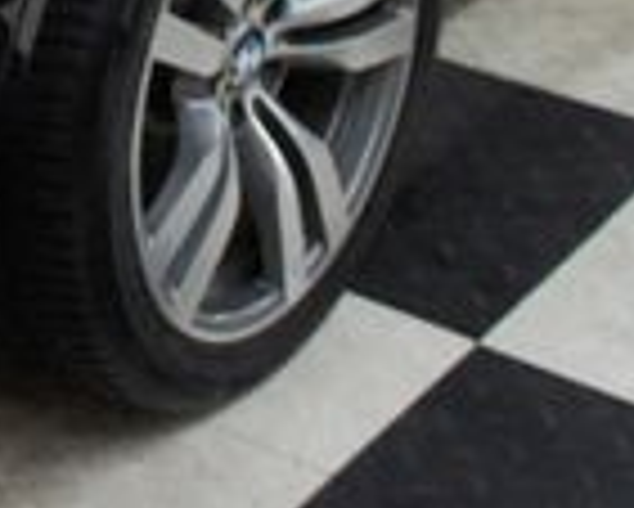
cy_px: -432
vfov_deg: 12.2
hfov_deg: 15.9
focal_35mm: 115
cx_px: -180
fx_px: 2159
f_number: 4
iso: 1600
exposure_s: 1/250
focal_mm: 18
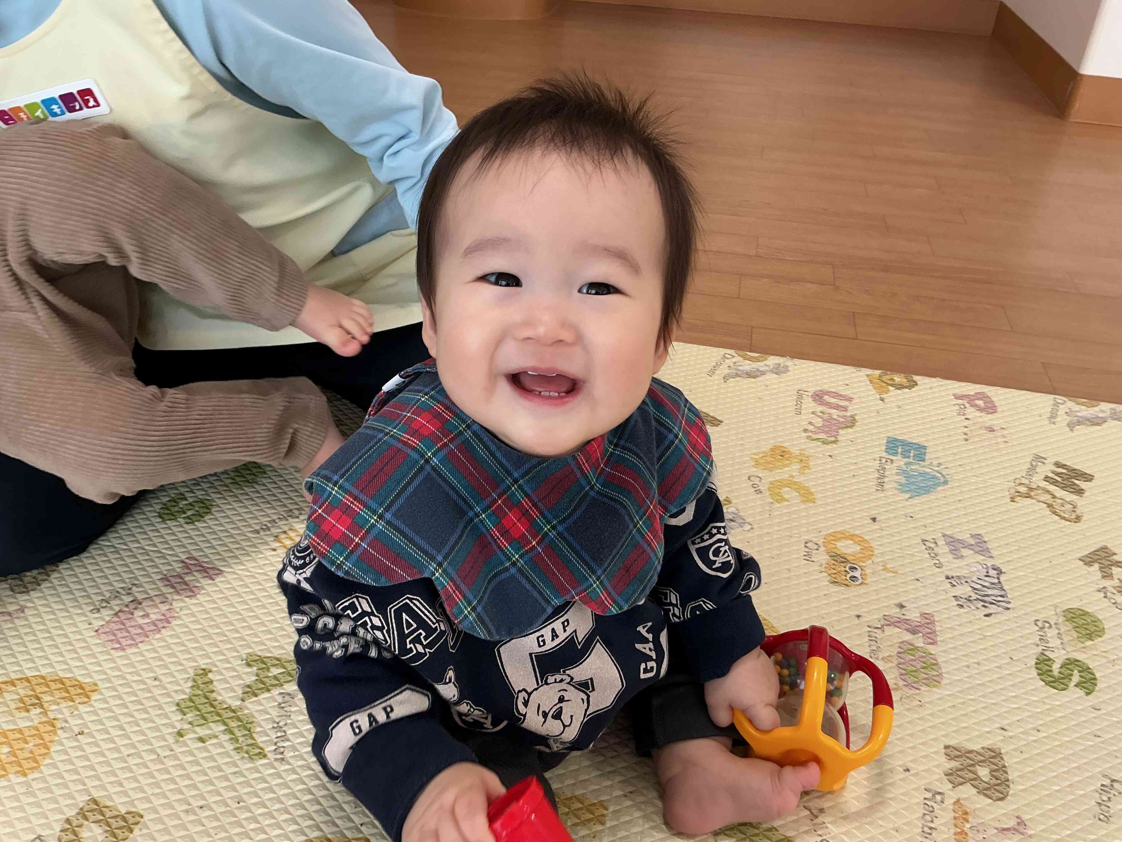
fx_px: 940
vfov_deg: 48.2
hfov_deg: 61.7
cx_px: 561
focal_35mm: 29
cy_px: 421
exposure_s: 1/120
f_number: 1.8
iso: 50
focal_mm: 3
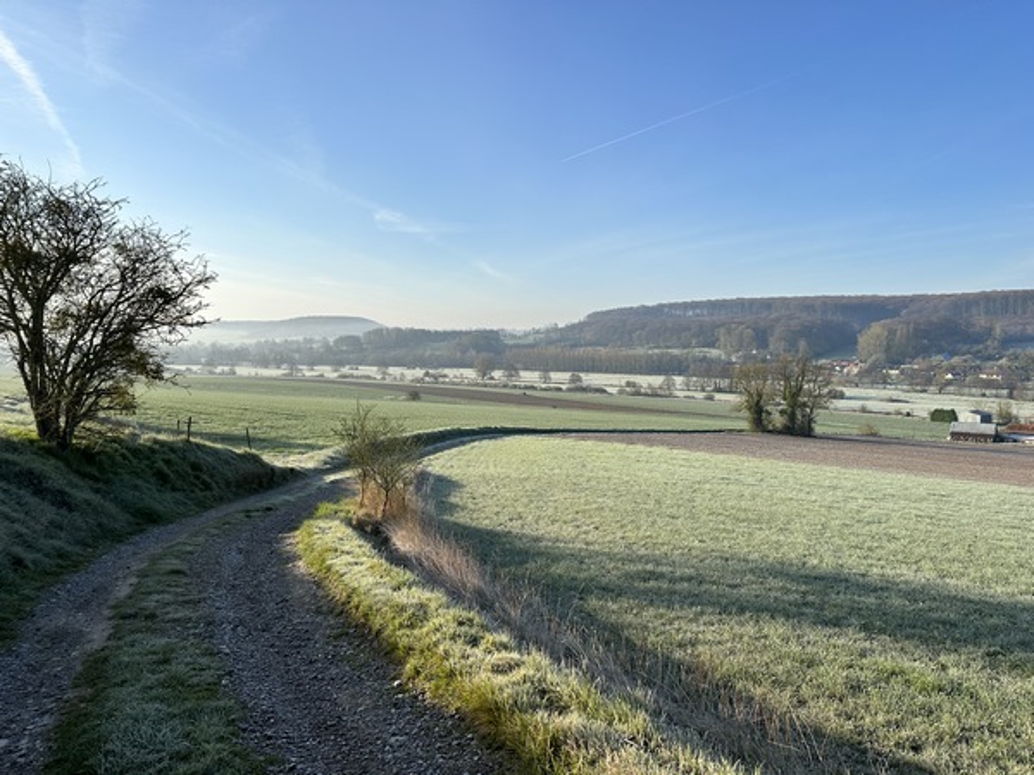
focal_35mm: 24
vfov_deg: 56.8
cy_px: 388
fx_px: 717
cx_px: 517
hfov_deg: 71.6
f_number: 1.78
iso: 80
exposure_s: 1/4016
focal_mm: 6.86
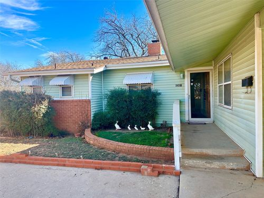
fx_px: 183
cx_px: 132
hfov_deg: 71.6
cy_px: 99
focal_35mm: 24
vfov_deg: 56.8
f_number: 1.78
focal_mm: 6.86
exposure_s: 1/1050
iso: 80
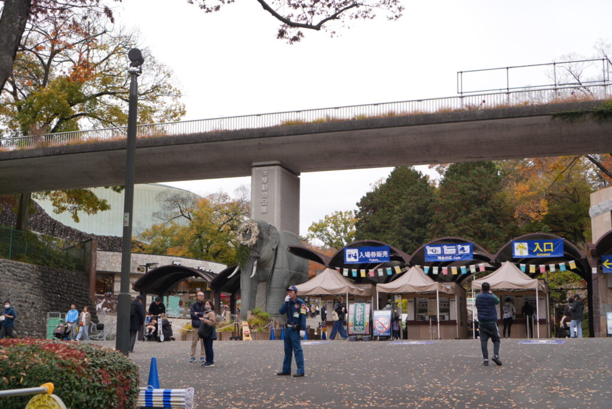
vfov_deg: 25.8
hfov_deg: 37.8
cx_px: 306
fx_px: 893
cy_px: 204
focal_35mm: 52
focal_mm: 35
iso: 100
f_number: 4
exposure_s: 1/250
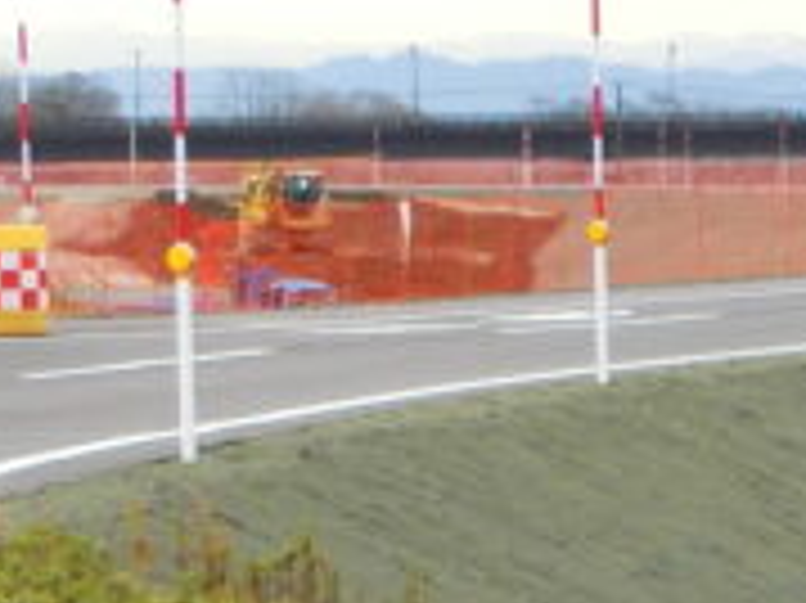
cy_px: 738
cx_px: 1684
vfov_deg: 5.0
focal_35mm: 298
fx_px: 6934
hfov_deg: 6.4
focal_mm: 12.4
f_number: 5.2
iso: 80
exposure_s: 1/125
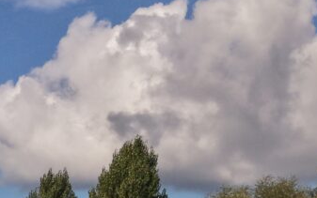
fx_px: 1305
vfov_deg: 8.2
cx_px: -144
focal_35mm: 151
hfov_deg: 13.2
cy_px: 431
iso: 200
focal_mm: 8.67
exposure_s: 1/320
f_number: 1.8
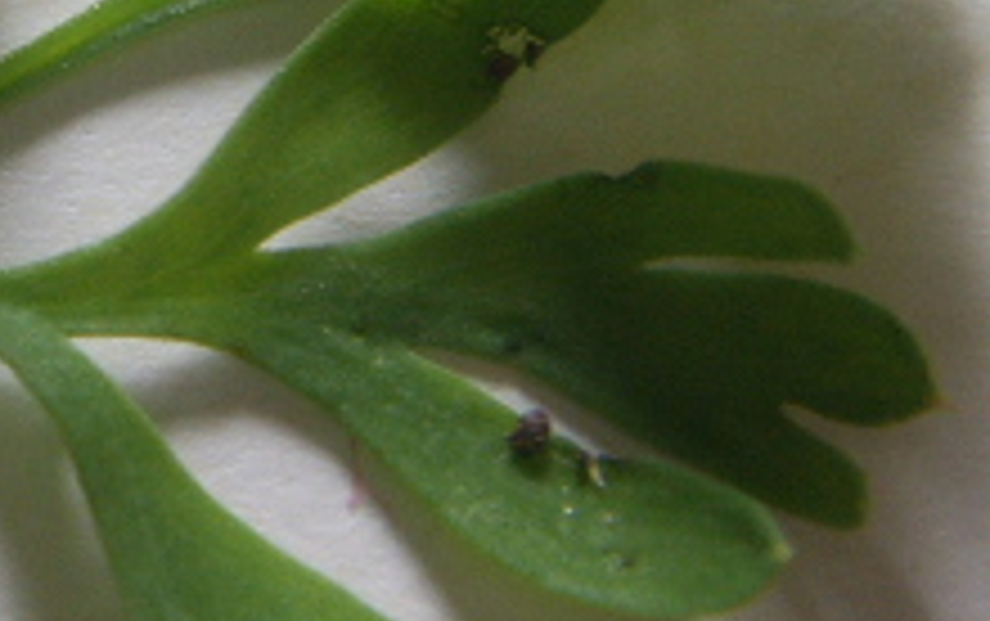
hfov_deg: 18.7
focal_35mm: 108
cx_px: -22
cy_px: 72
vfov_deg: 12.1
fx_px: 2917
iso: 63
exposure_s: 1/20
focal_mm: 6.6
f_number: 3.5
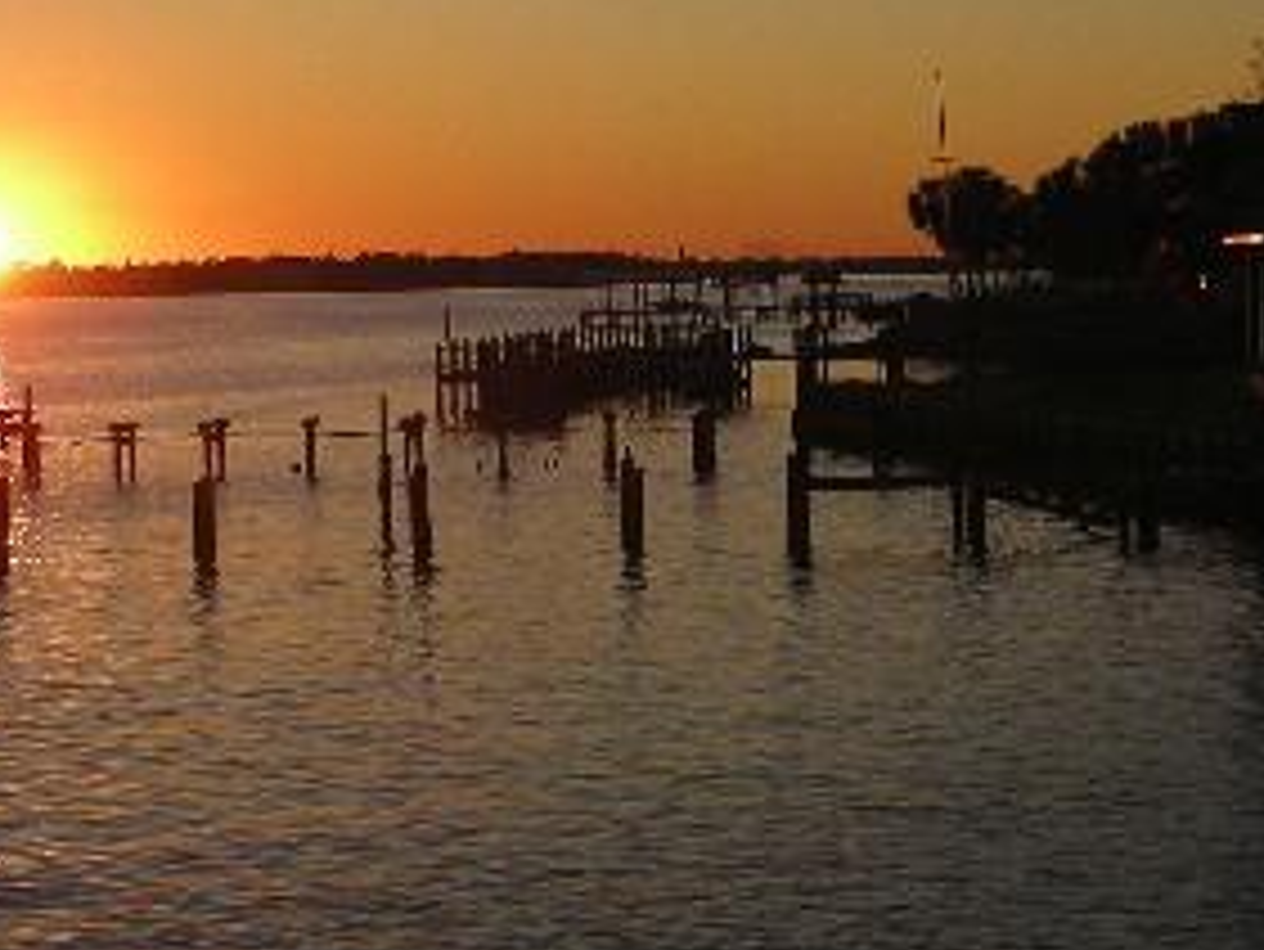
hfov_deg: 20.4
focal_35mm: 96
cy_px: 308
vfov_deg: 15.4
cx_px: 666
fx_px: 3507
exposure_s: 1/138
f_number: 7.9
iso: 77
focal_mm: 5.8
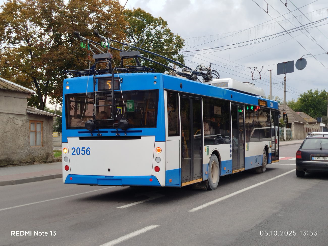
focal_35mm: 53
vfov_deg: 27.5
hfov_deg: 36.2
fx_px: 502
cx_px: 164
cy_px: 123
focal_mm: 5.31
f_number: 1.7
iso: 50
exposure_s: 1/407
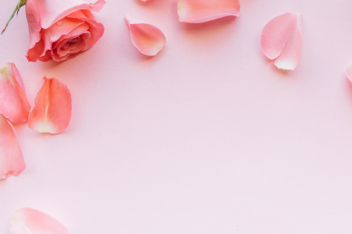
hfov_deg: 31.8
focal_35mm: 63
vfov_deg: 21.5
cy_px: 108
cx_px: 218
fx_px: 615
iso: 400
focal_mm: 28
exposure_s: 1/125
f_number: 10
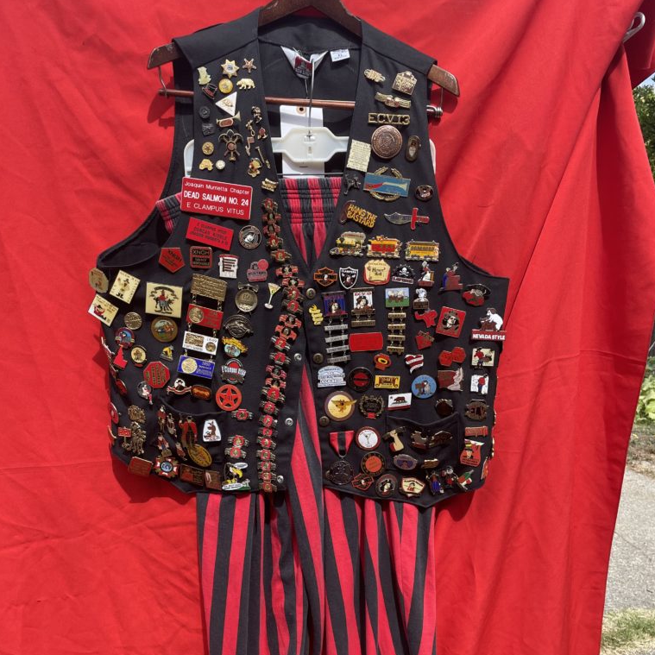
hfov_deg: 52.5
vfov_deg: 52.0
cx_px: 327
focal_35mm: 31
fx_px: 664
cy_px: 406
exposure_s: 1/1473
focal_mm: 4.2
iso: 32
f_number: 1.6
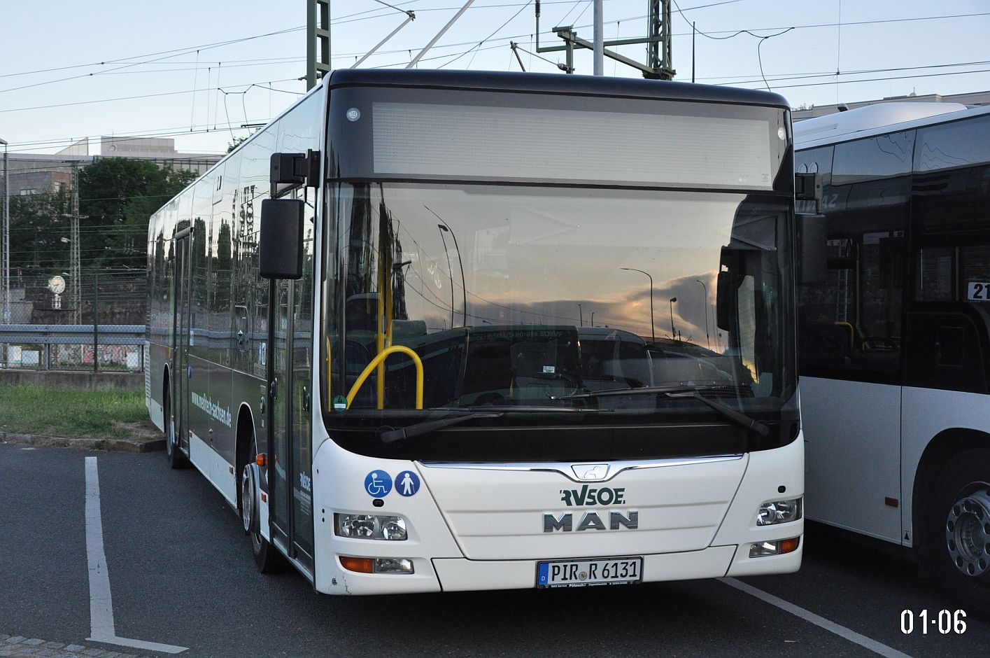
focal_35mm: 51
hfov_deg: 38.9
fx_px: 1401
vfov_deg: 26.4
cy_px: 329
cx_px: 495
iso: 900
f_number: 4.2
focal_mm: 34
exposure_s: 1/500
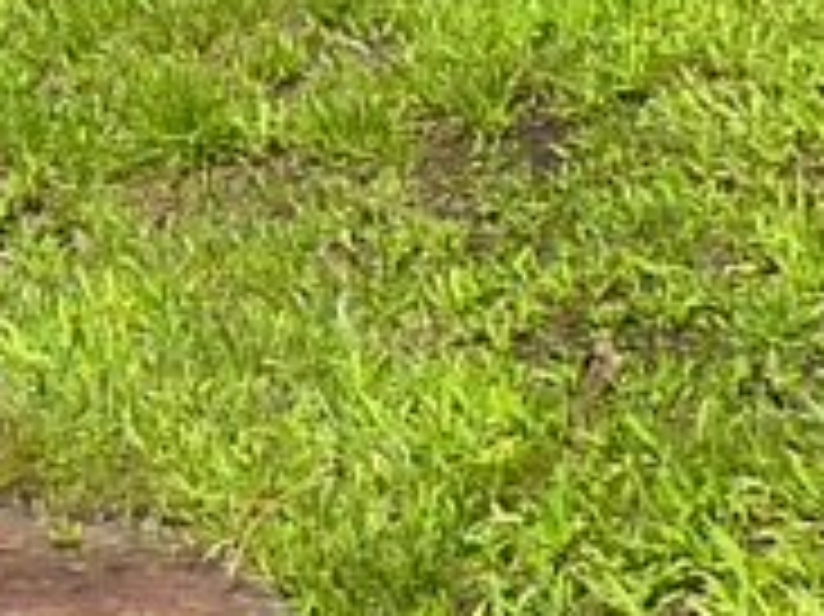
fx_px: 4163
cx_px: -856
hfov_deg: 10.4
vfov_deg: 7.5
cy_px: -1201
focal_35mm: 175
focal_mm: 4.1
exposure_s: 1/400
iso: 80
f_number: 4
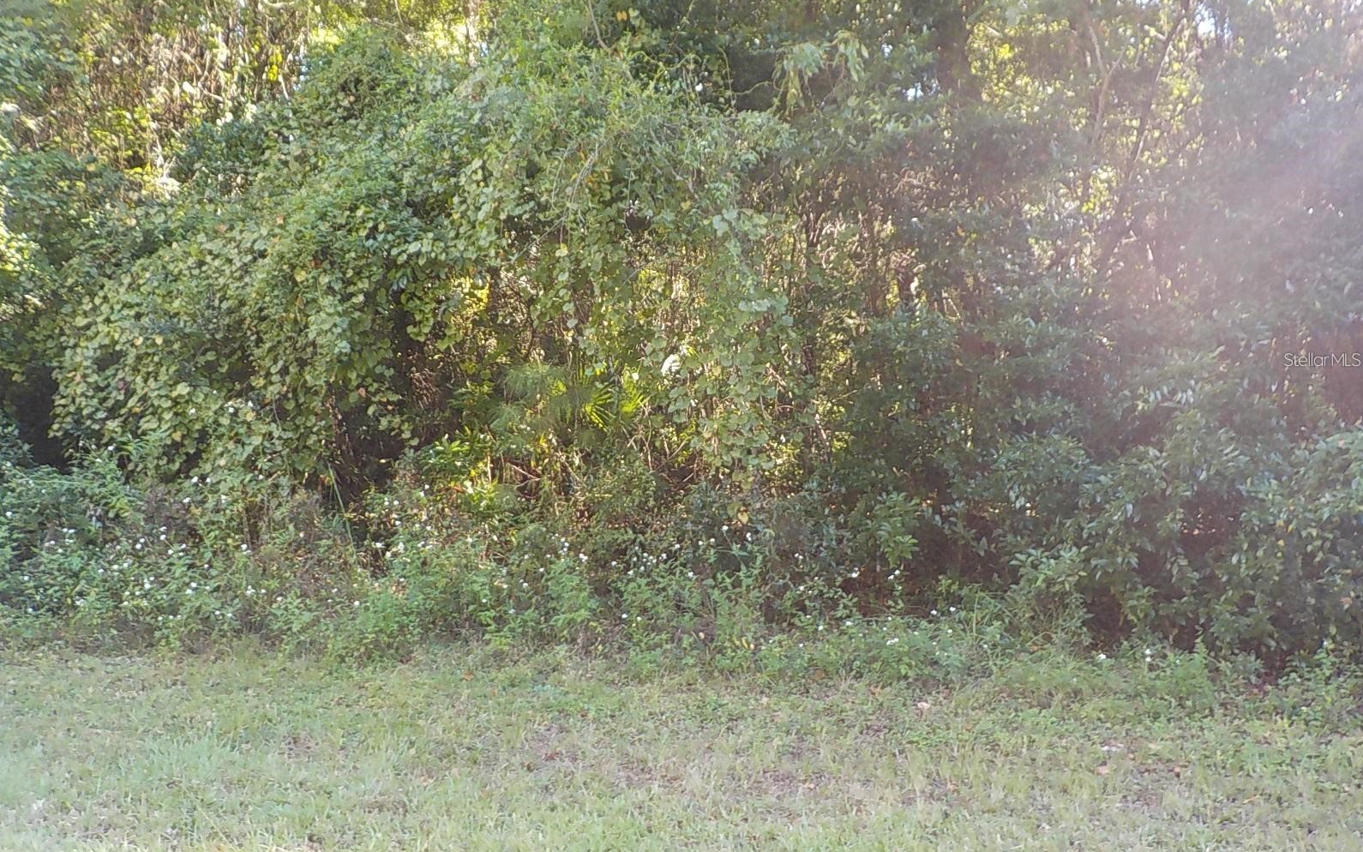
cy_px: 359
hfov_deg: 59.6
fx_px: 1189
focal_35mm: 32
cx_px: 679
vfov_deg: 39.3
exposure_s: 1/40
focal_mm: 4.1
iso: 125
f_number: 3.3
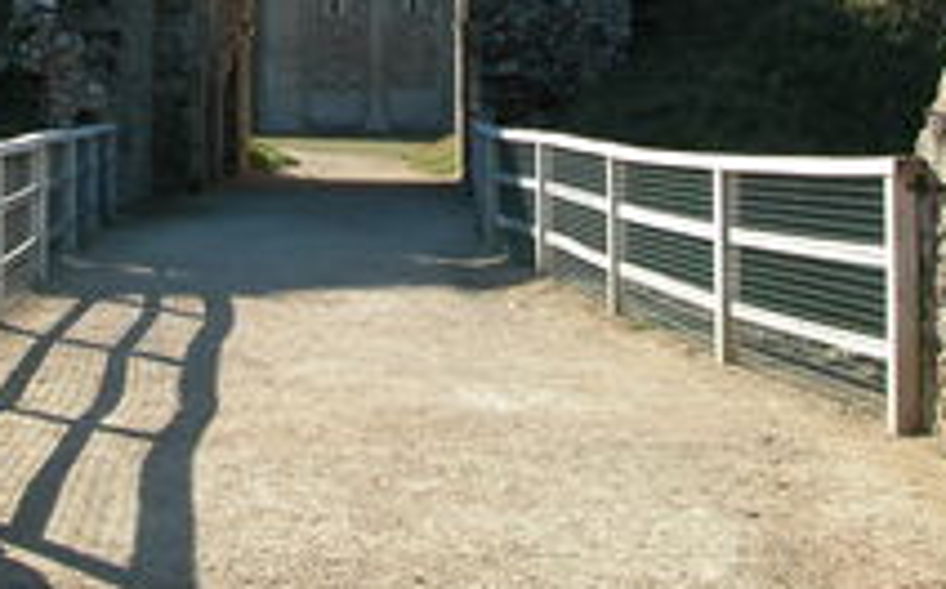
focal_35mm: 70
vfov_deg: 18.1
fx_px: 1803
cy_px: -9
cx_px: 187
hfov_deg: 28.8
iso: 100
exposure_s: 1/225
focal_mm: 8.9
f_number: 5.6
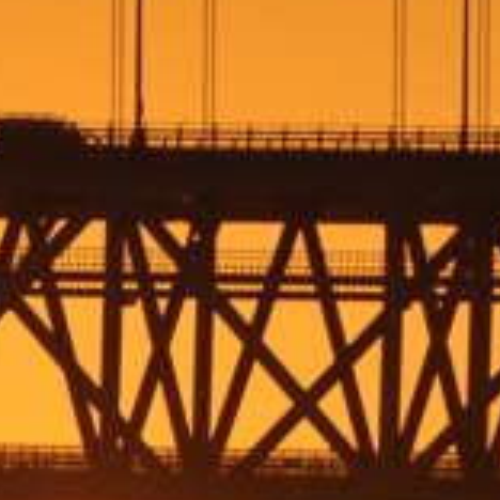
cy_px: 788
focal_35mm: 1674
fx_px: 27356
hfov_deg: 1.0
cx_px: 131
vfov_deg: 1.0
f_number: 11
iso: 640
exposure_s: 1/4000
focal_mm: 200
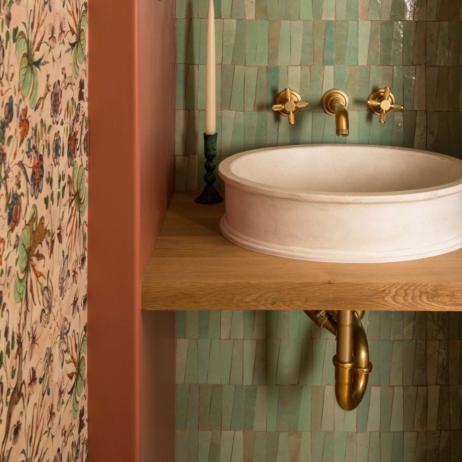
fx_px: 861
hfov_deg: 30.0
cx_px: 275
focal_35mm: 57
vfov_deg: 27.7
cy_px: -35
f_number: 8
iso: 500
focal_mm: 28
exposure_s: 1/4
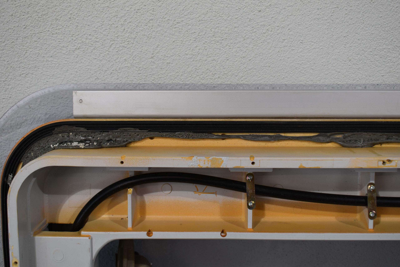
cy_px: 134
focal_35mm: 45
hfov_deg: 43.6
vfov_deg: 29.9
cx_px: 200
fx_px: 500
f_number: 5.6
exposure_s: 1/125
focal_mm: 30
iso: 250
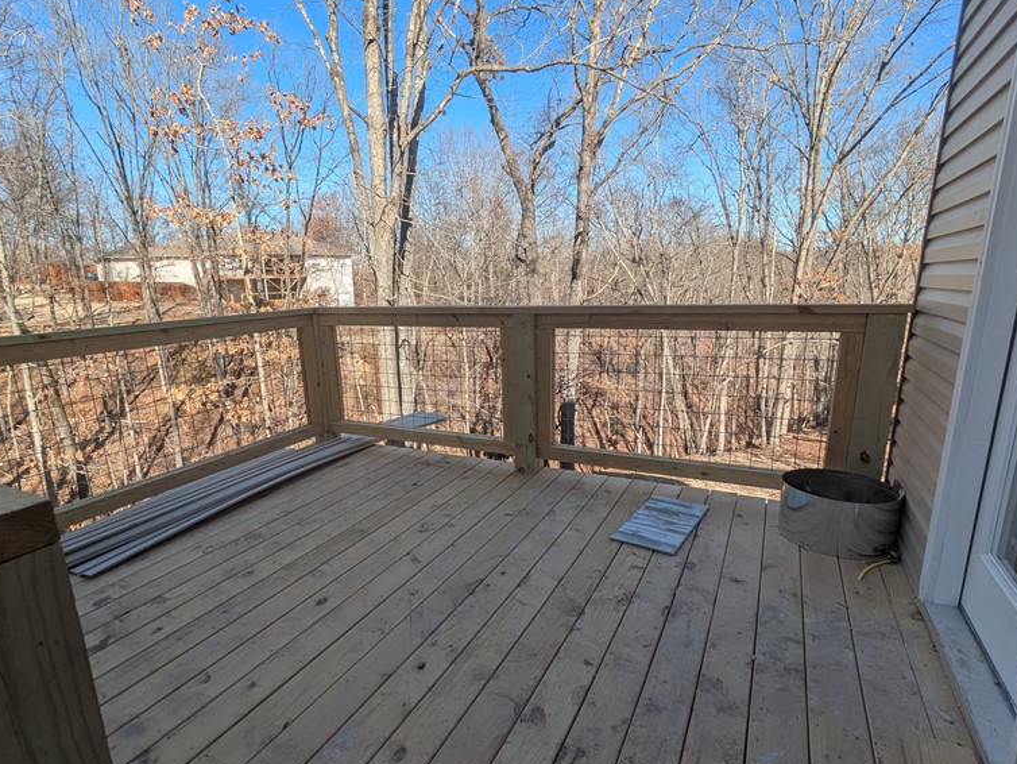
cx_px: 475
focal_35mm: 19
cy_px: 402
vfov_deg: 68.7
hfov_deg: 84.5
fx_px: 558
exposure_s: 1/752
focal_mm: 1.83
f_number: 2.2
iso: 47
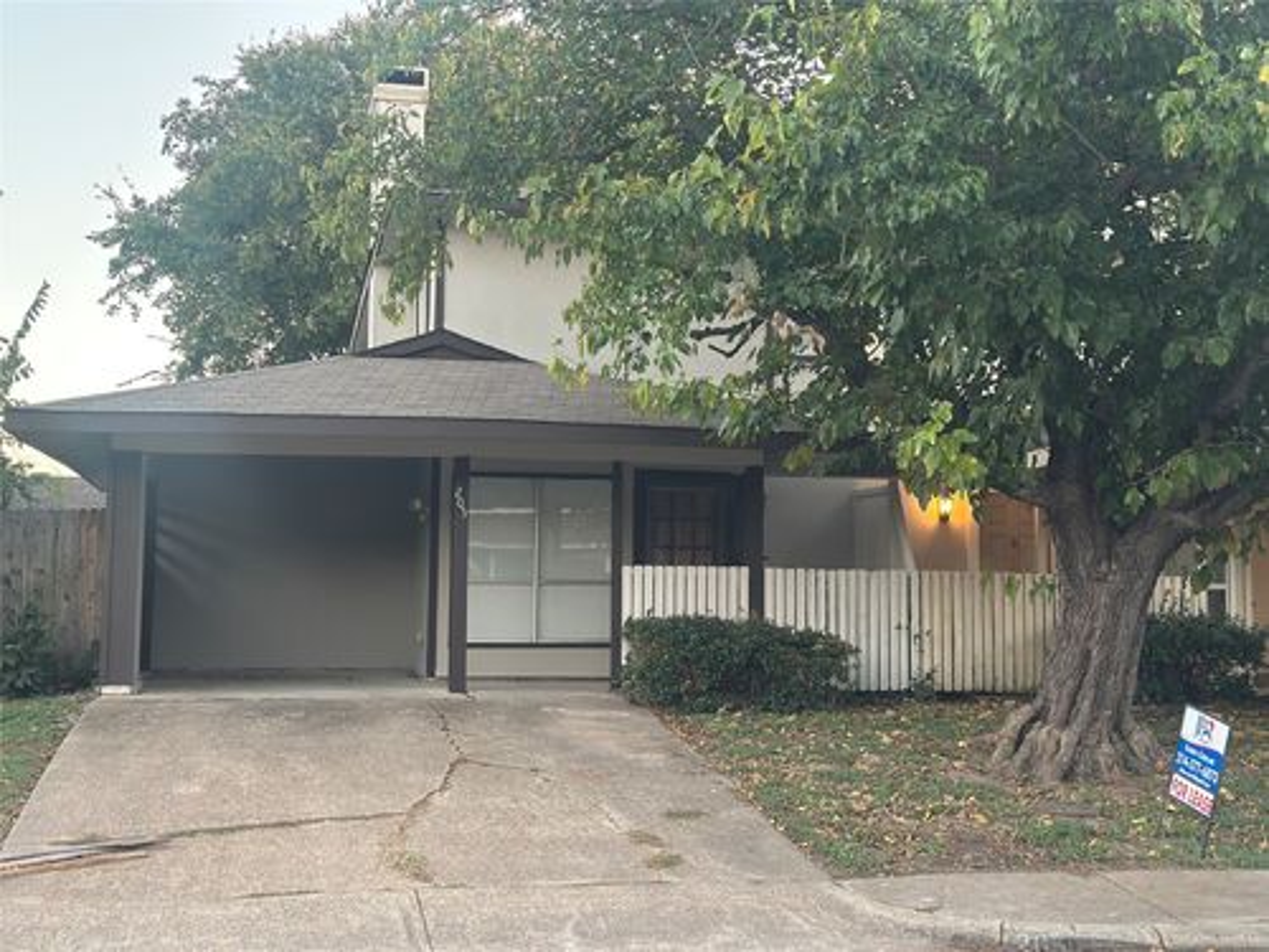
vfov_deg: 30.3
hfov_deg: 39.7
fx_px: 1760
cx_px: 634
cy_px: 476
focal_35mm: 48
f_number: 1.78
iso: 125
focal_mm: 6.86
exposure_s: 1/60
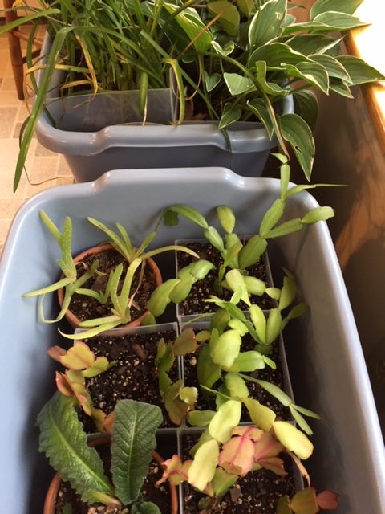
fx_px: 430
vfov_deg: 61.7
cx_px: 192
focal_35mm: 29
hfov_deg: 48.2
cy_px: 257
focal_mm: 4.15
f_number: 2.2
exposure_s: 1/30
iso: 100
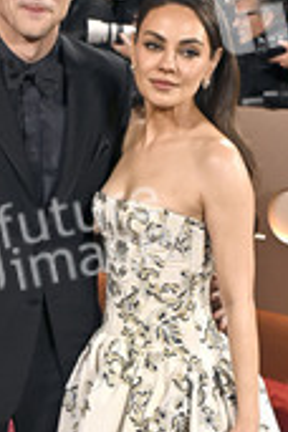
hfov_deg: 16.6
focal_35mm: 82
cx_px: 111
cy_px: 374
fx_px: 984
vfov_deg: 24.2
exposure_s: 1/320
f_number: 5.6
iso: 2500
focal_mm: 35
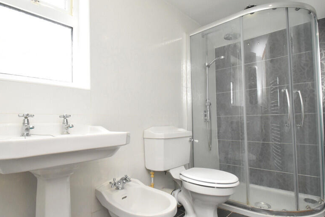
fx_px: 181
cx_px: 165
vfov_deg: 61.9
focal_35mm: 20
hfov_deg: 84.0
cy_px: 106
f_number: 10
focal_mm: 10
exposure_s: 1/60
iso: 1600
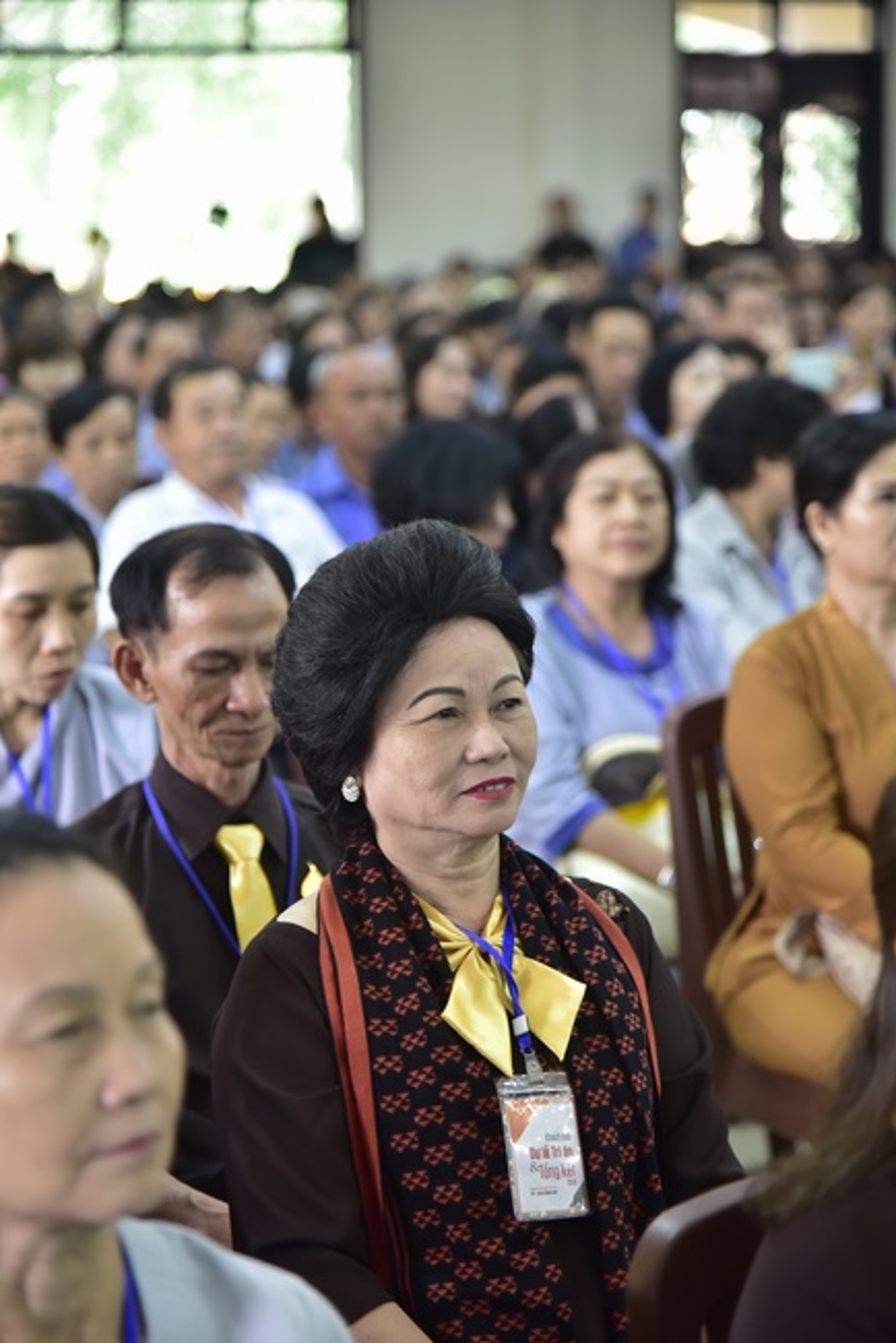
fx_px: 3916
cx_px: 448
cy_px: 672
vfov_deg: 19.4
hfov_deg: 13.1
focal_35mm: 105
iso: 1600
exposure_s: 1/50
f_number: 4
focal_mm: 105
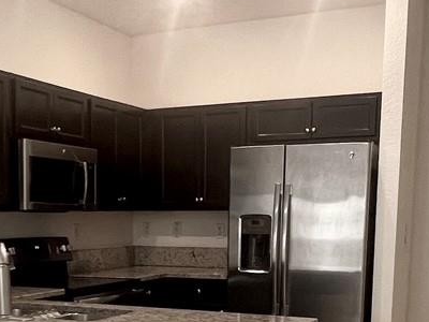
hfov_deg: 36.8
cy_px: 335
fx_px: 644
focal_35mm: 52
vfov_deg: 26.3
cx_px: 186
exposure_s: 1/60
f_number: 1.8
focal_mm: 1.57
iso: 160
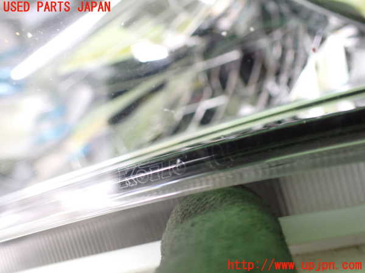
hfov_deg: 60.0
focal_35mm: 30
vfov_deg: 46.8
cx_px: 182
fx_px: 316
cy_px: 136
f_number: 2.3
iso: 1000
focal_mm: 5.4
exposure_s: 1/30
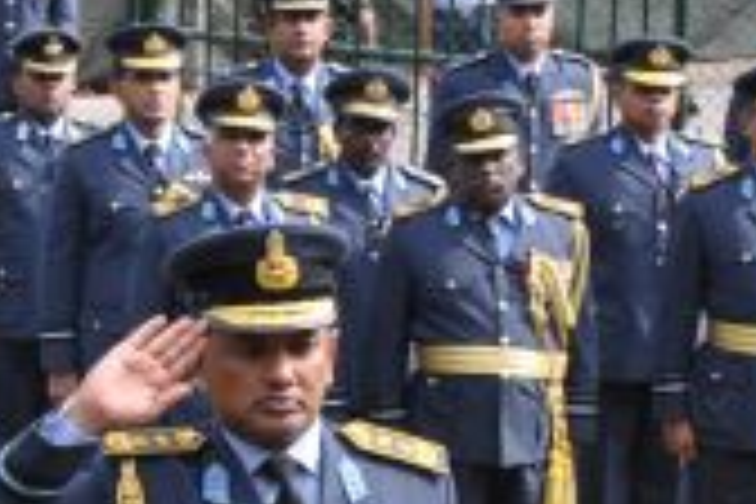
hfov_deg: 8.5
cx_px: -130
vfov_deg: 5.7
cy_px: 585
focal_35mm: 241
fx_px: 5056
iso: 250
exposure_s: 1/125
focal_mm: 45
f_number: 10
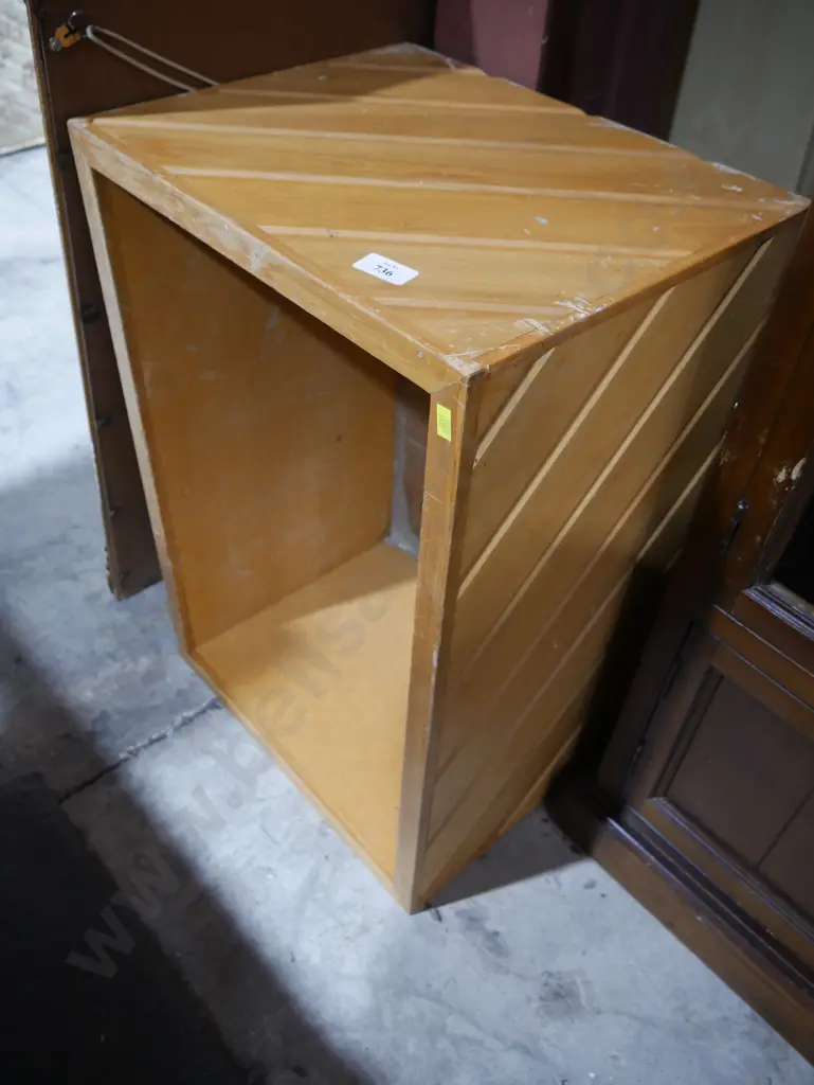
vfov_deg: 63.4
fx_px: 877
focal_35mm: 28
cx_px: 407
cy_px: 542
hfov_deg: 49.8
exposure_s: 1/60
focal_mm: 14
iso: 1000
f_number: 3.5
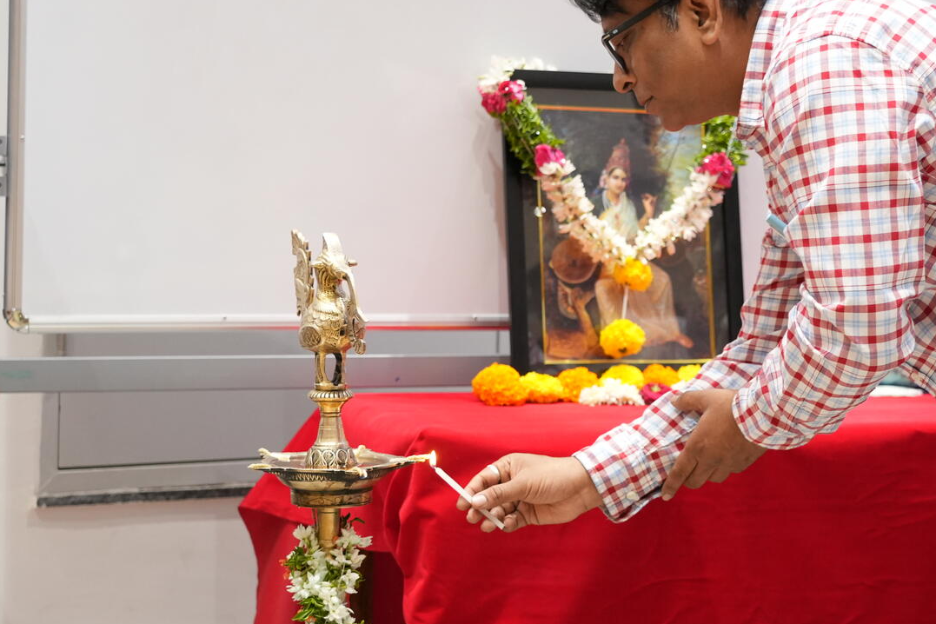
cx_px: 693
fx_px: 2132
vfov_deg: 16.6
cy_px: 282
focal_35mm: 82
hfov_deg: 24.5
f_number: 4
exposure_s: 1/160
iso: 2500
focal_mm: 46
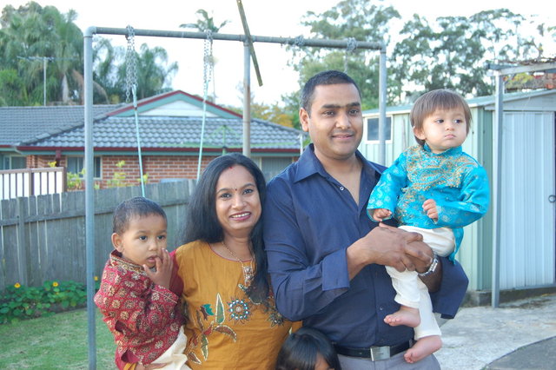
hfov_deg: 38.9
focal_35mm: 51
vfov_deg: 26.5
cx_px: 278
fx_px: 787
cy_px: 185
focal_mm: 34
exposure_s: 1/60
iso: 400
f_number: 4.5
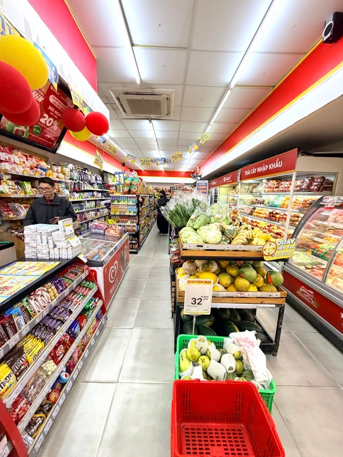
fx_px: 185
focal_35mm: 14
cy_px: 228
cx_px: 172
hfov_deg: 85.7
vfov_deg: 102.1
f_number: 2.2
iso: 160
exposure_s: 1/100
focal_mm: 2.22
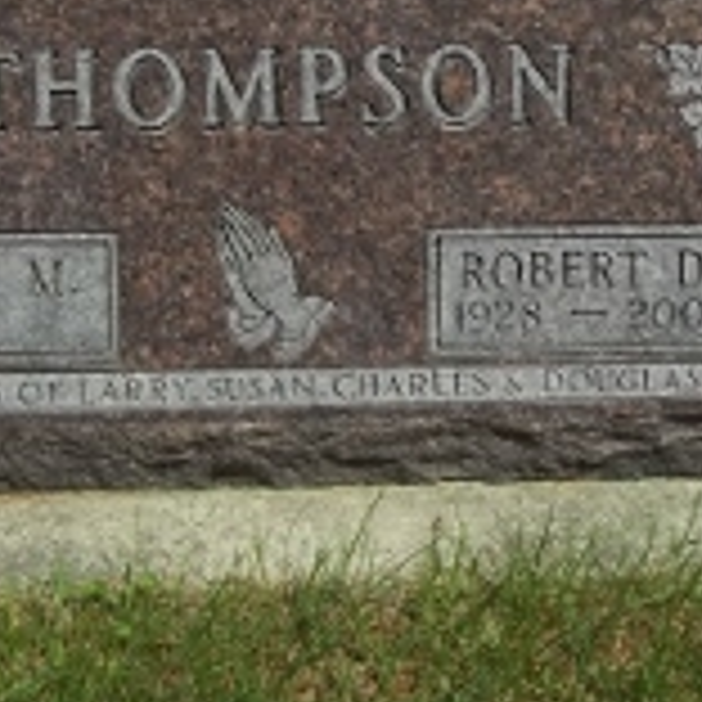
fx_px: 1836
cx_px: 333
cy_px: 212
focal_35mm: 80
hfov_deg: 21.6
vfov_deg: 21.5
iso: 64
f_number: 8.8
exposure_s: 1/200
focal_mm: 5.7
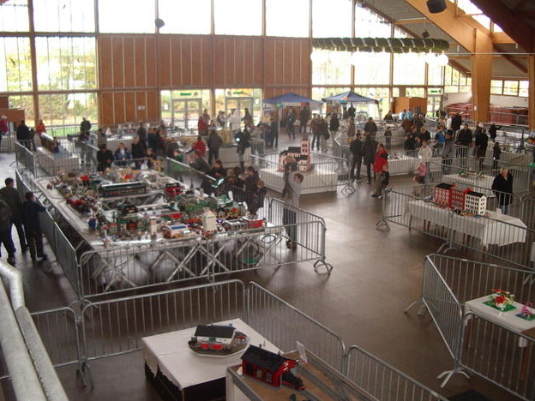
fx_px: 603
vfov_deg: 36.8
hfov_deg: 47.9
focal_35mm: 39
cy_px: 200
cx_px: 272
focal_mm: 5.8
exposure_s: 1/60
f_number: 2.6
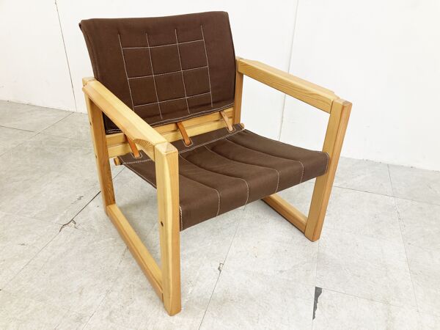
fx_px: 356
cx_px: 220
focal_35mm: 28
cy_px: 165
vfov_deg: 49.7
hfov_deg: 63.4
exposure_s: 1/100
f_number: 1.8
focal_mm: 3.99
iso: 50
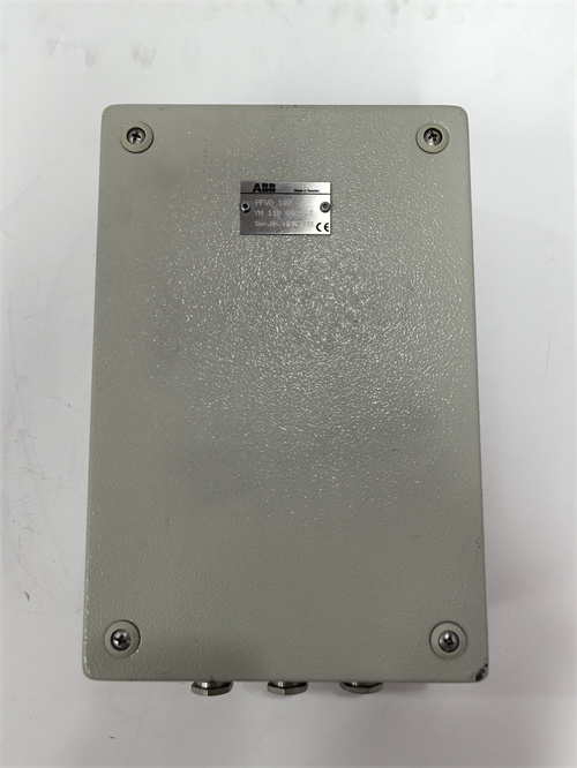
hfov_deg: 48.3
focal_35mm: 29
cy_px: 384
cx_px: 288
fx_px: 644
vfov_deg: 61.6
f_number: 2
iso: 125
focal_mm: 5.75
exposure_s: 1/100
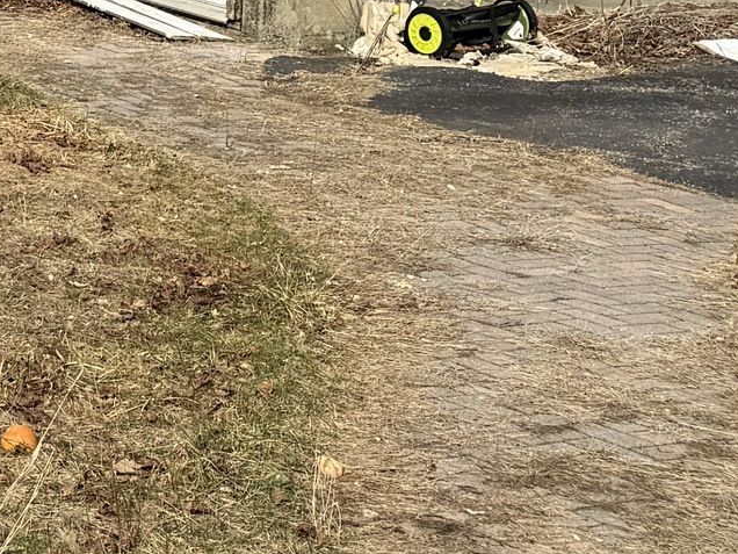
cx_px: -678
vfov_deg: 12.0
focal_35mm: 116
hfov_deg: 14.5
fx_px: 2473
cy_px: -355
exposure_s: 1/4405
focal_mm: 6.76
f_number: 1.78
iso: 80
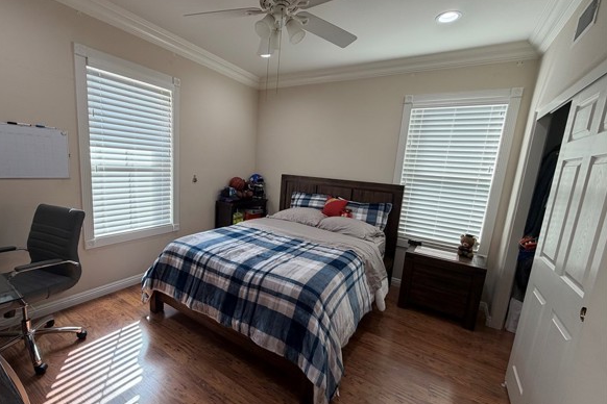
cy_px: 210
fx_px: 270
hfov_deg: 96.4
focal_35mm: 16
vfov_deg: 73.7
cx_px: 274
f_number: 2.2
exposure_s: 1/120
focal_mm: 2.22
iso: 80
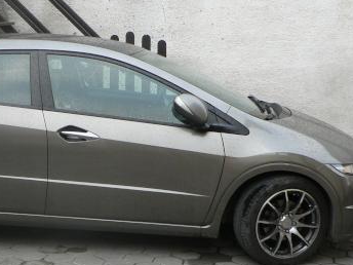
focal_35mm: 67
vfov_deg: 21.9
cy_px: 173
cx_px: 118
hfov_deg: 28.8
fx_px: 683
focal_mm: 6
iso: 100
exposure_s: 1/125
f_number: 2.8
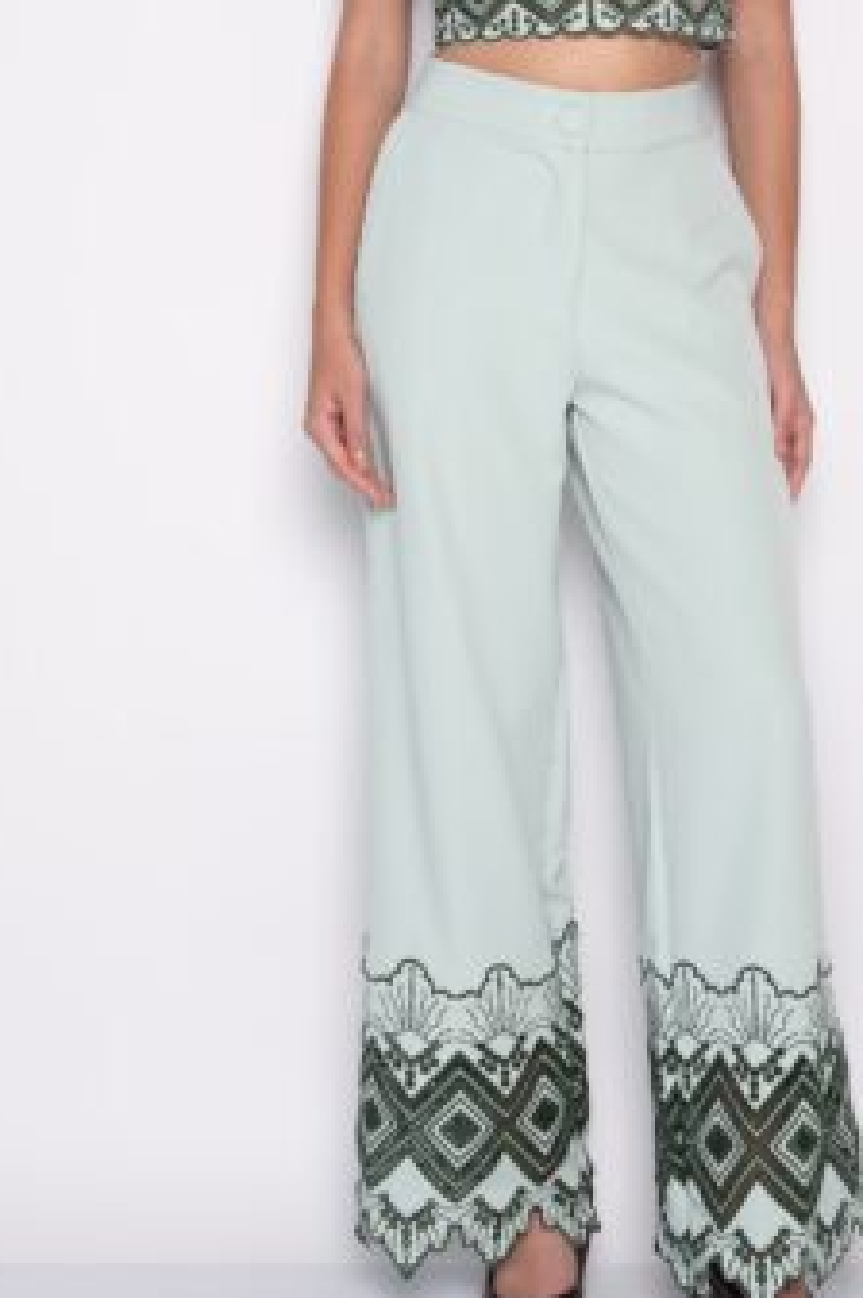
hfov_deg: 18.1
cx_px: 589
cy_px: 356
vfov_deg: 26.7
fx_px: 2702
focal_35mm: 75
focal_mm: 42
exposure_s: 1/160
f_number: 7.1
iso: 200
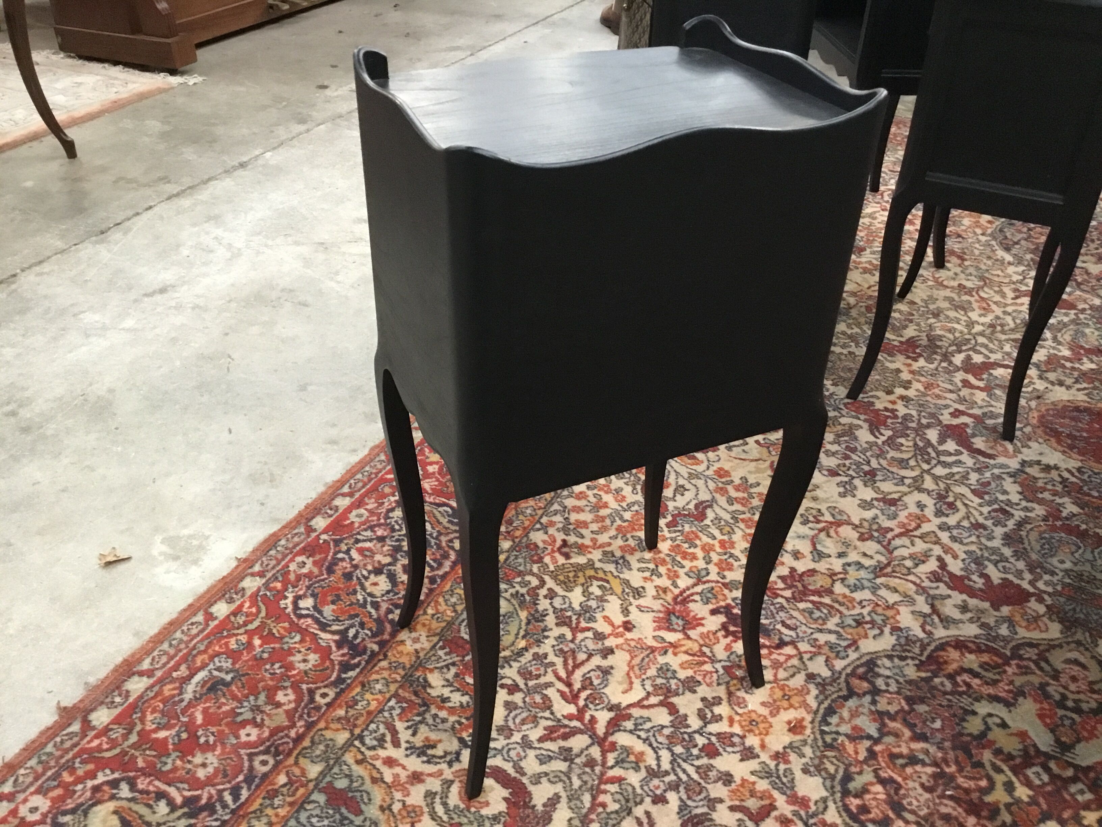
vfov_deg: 45.4
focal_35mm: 31
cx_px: 551
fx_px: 987
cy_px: 414
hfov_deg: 58.4
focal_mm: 3.3
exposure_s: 1/17
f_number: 2.4
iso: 250
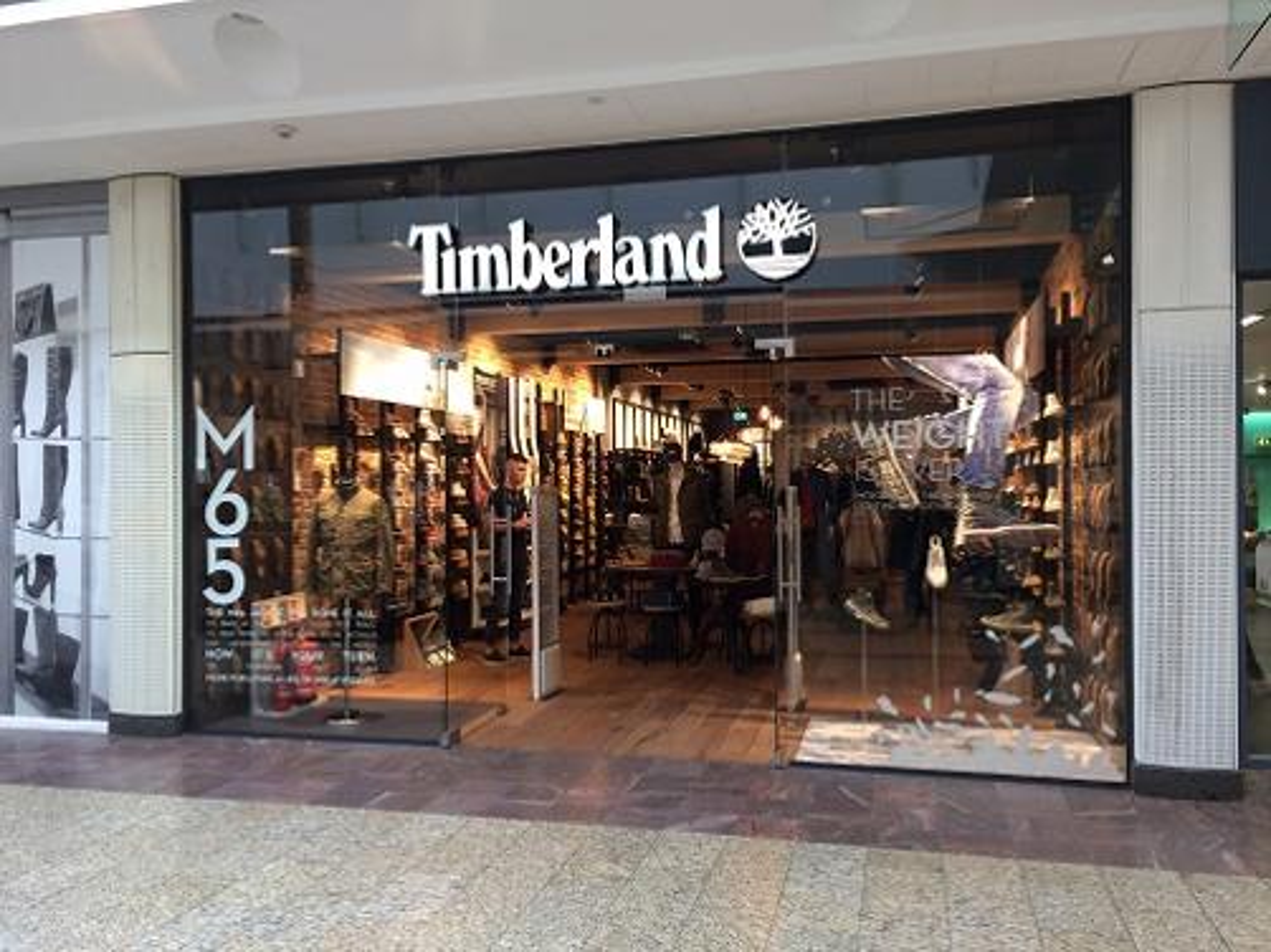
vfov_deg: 48.2
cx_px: 636
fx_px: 1064
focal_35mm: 29
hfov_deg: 61.7
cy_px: 476
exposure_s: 1/33
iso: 40
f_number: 2.2
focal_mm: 4.15
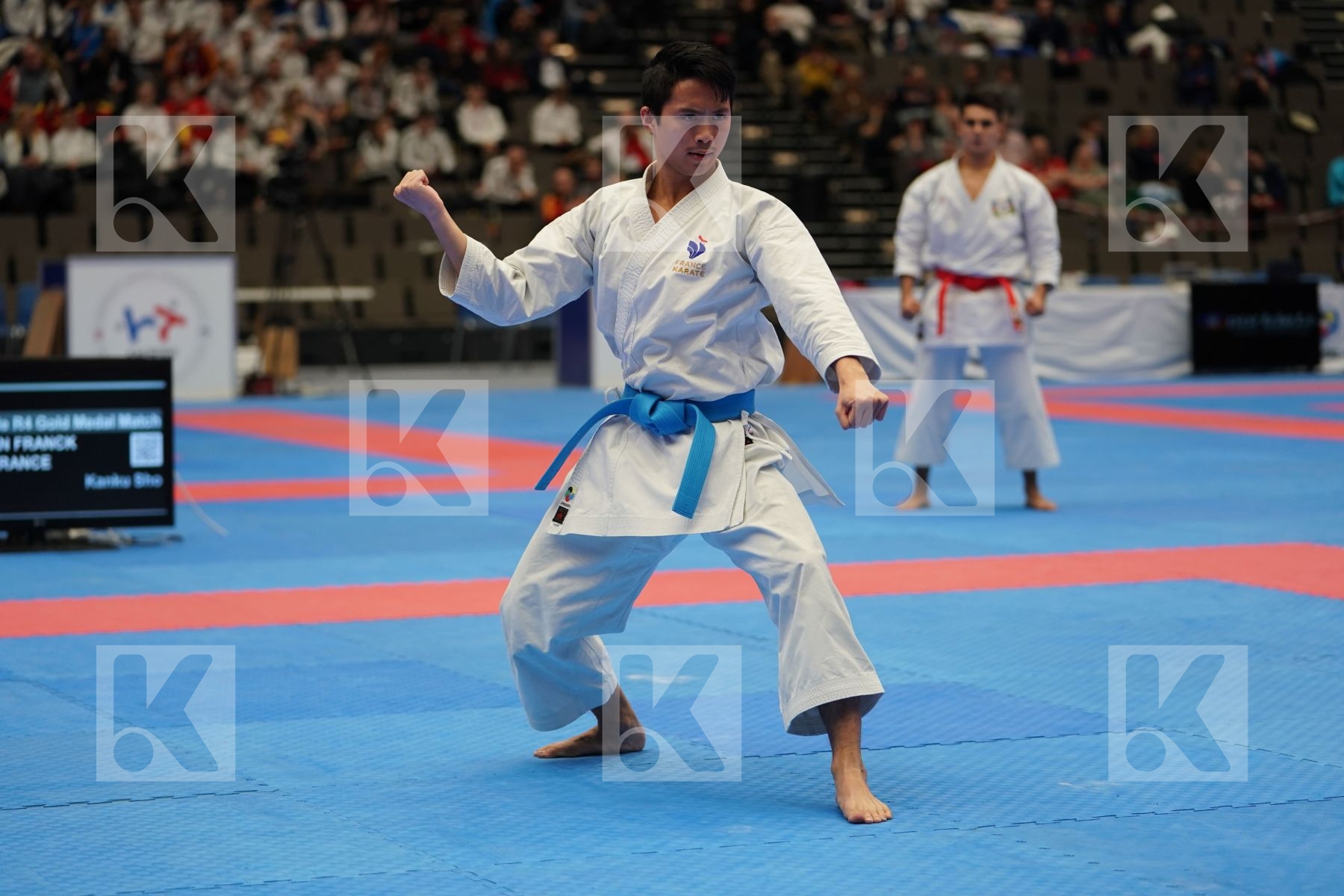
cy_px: 448
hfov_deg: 21.9
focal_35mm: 93
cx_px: 672
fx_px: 3472
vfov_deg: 14.7
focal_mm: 93
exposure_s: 1/500
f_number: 2.8
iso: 1000
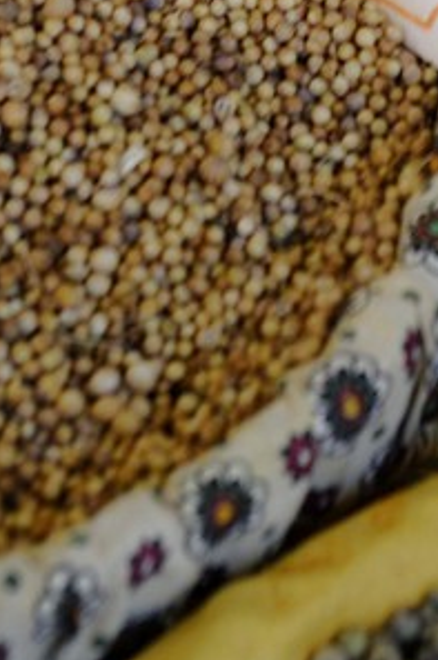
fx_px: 6519
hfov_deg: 3.8
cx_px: 676
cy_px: -707
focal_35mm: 356
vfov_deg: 5.7
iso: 400
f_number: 5
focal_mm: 66
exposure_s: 1/125
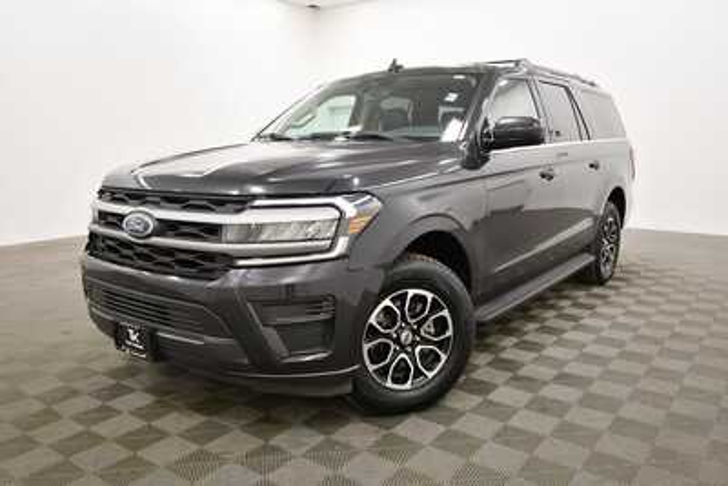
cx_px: 364
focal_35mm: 28
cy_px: 243
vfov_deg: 46.4
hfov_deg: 65.5
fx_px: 566
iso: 1400
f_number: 5.6
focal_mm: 19
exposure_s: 1/125
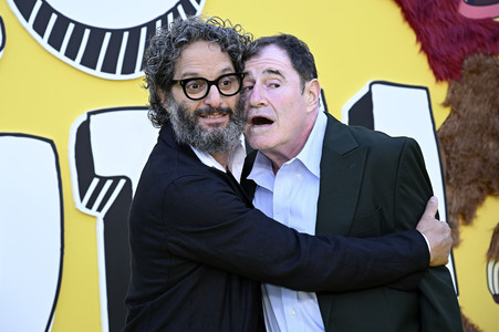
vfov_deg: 11.9
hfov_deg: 17.8
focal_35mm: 115
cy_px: 166
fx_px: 1593
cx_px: 250
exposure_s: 1/200
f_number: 6.3
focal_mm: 115
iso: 800
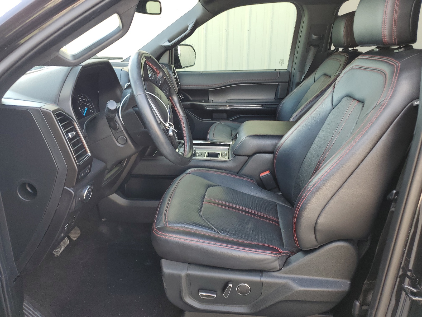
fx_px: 317
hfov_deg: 67.3
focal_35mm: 26
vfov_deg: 53.1
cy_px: 158
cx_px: 211
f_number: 1.5
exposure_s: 1/120
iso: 50
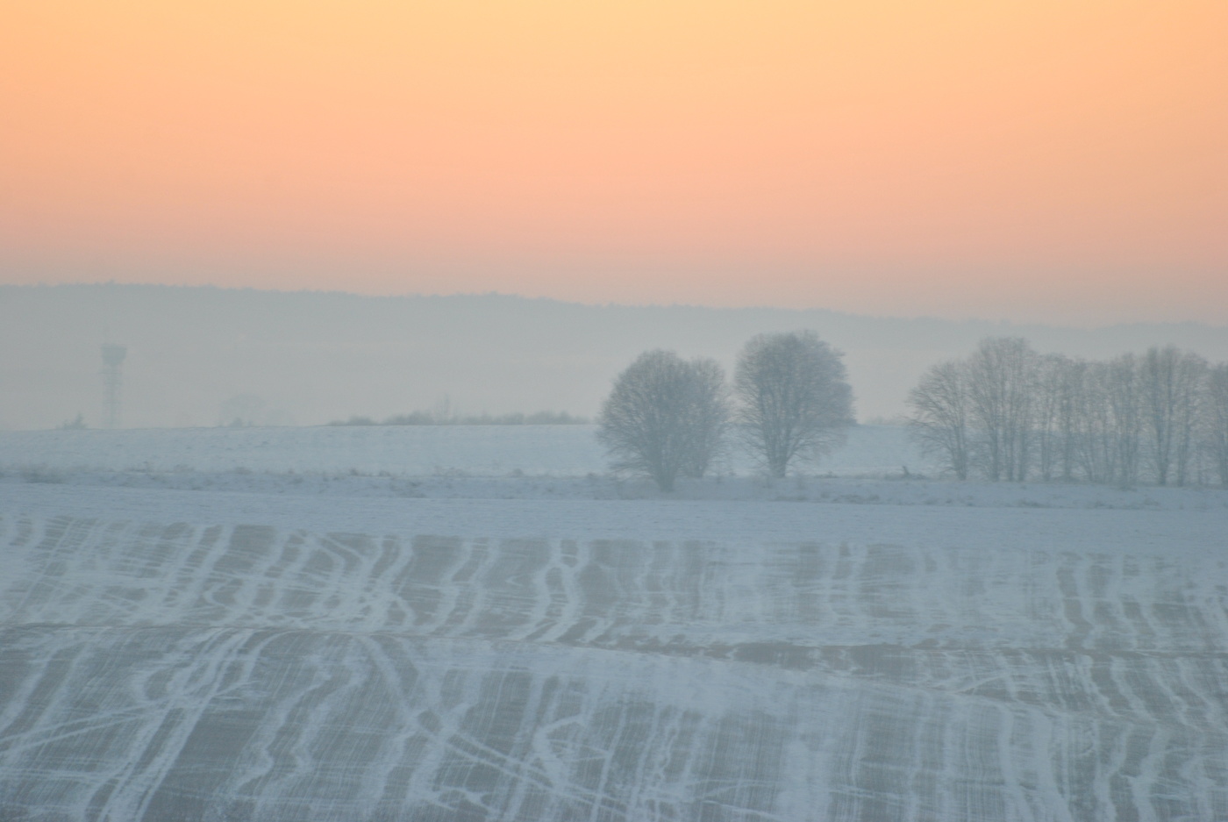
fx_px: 15367
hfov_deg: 4.6
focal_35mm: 450
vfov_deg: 3.1
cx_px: 614
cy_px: 411
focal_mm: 300
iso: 400
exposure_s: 1/60
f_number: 5.6
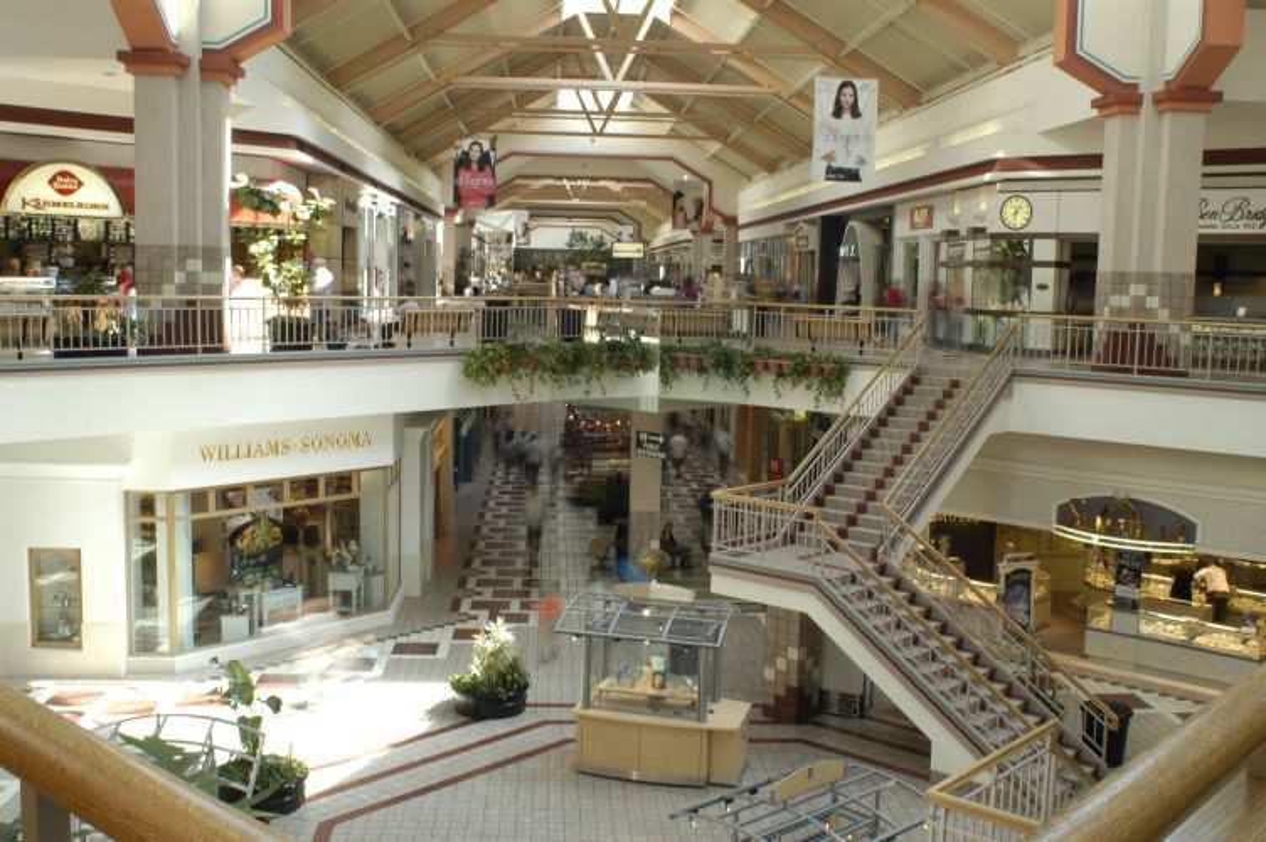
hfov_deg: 53.2
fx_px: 1265
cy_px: 421
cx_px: 633
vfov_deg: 36.8
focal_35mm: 36
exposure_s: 2
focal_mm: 24
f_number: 22
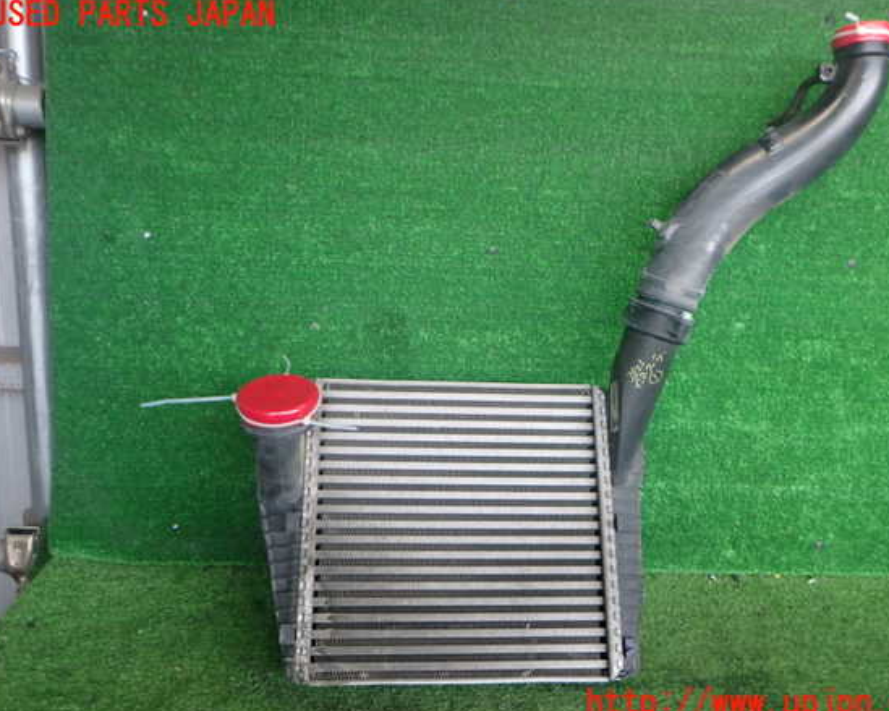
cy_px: 360
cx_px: 466
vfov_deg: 45.8
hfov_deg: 55.6
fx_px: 842
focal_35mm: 32
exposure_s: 1/80
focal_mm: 5.4
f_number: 2.3
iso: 200
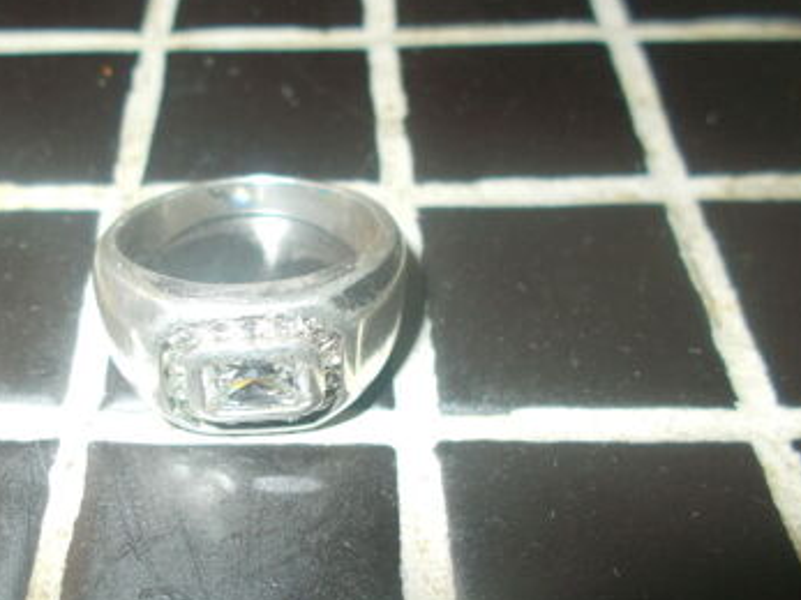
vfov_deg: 39.4
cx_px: 282
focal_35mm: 36
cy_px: 365
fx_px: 833
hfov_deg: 50.6
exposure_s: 1/25
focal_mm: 4.6
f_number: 3.2
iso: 200
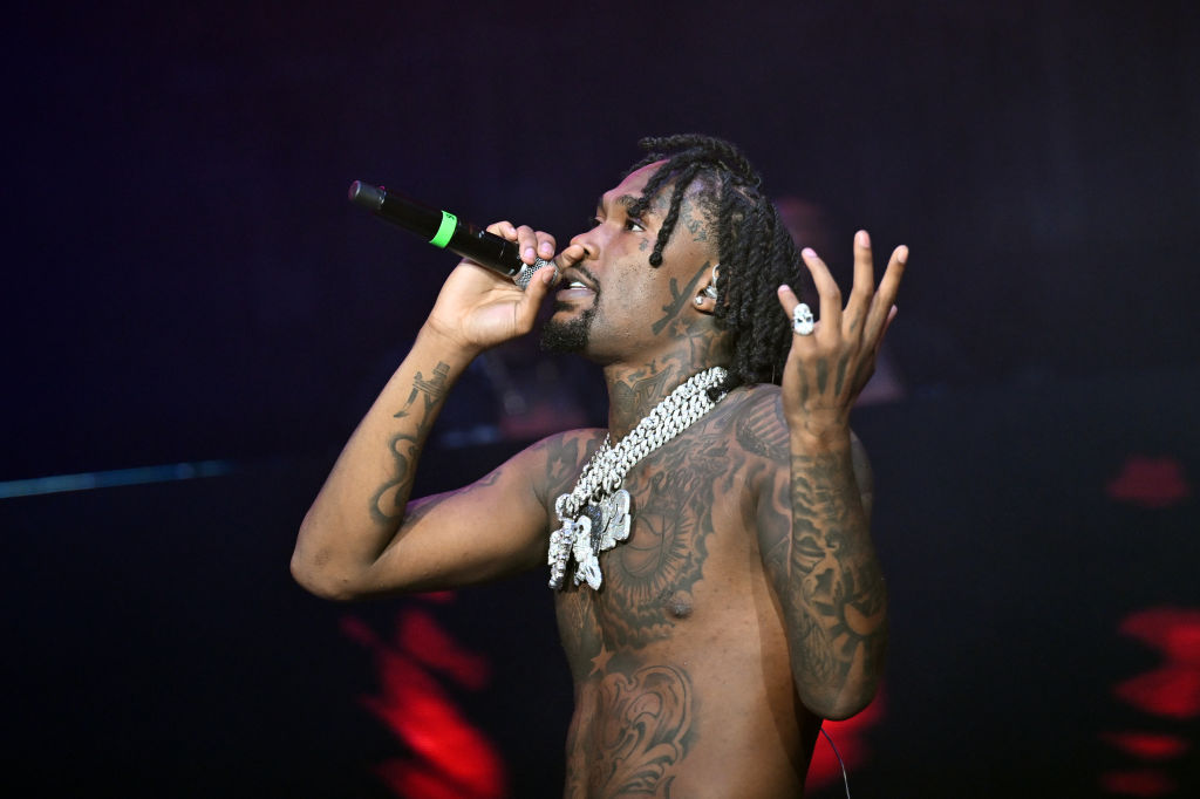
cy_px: 400
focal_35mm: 300
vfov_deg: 4.6
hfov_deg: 6.9
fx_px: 9996
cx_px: 600
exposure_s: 1/800
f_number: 3.2
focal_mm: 200
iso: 1600
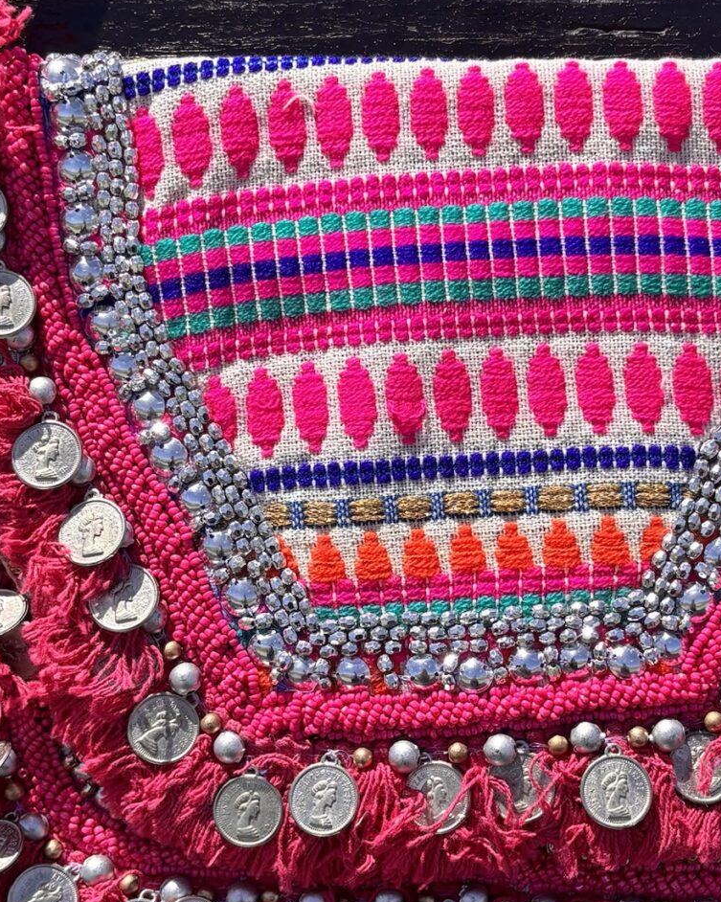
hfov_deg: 22.1
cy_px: 479
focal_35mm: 69
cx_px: 471
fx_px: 1841
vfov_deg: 27.5
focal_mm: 5.96
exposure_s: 1/2571
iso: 50
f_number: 1.6
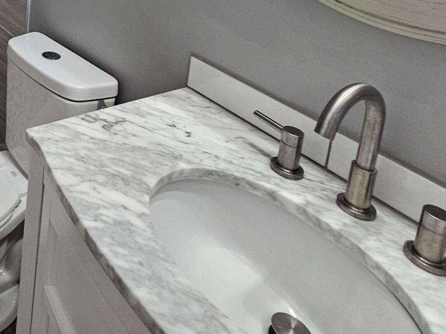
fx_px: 438
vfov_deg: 32.5
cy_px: -90
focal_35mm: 34
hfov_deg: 43.9
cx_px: -23
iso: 320
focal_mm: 2.2
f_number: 2.2
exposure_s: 1/30
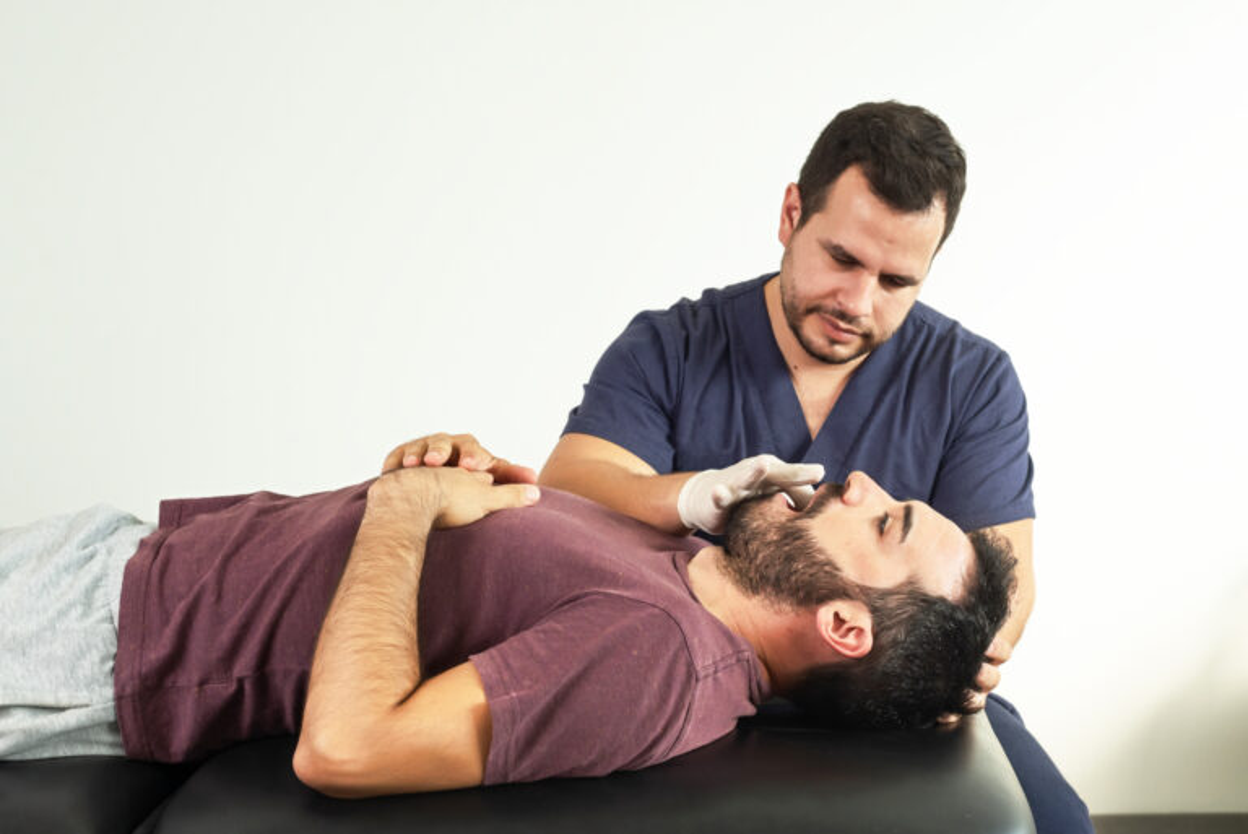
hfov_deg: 39.6
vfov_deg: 27.0
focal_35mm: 50
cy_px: 417
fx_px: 1734
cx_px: 624
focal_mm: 50
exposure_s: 1/100
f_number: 6.3
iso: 200
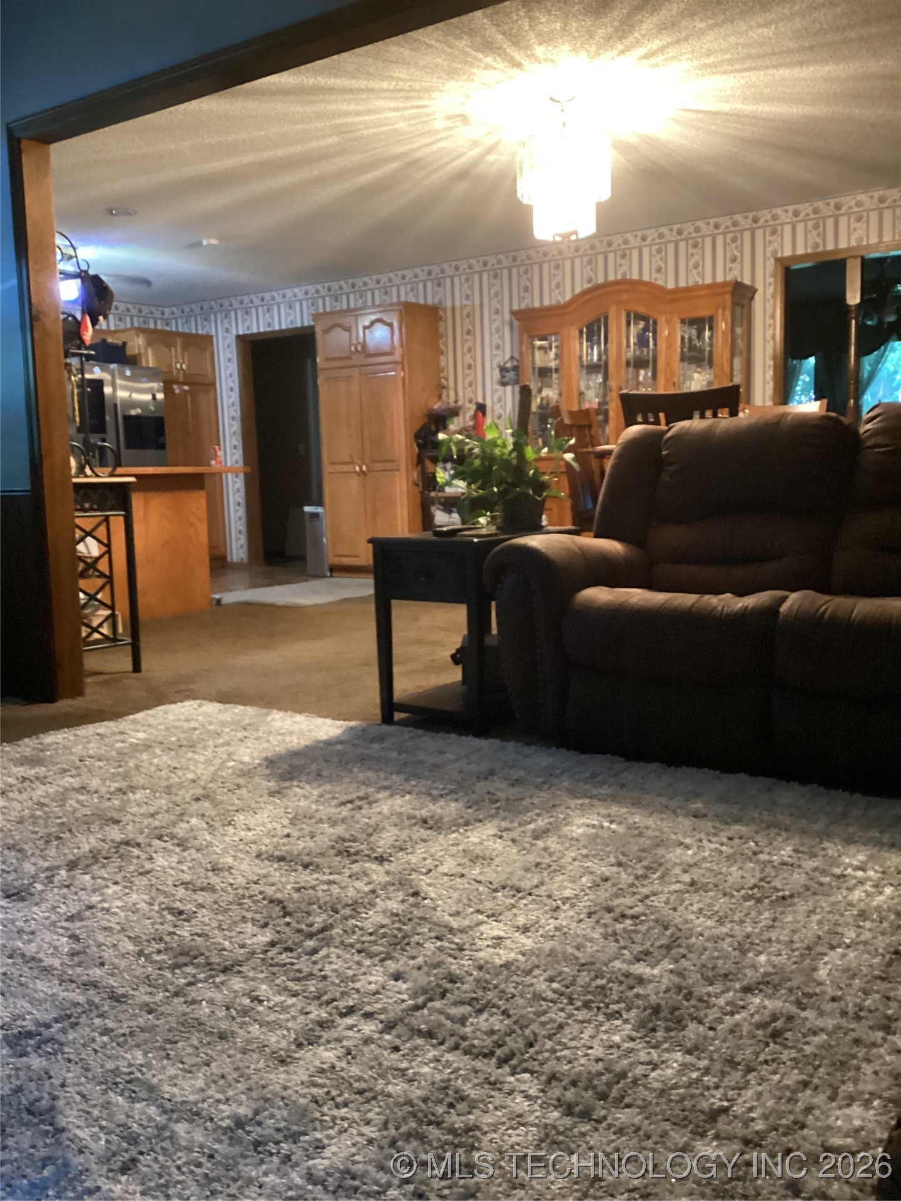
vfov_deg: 58.4
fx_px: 1076
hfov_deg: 45.4
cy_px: 600
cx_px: 450
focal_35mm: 31
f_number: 2.4
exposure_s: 1/24
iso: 640
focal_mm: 3.3
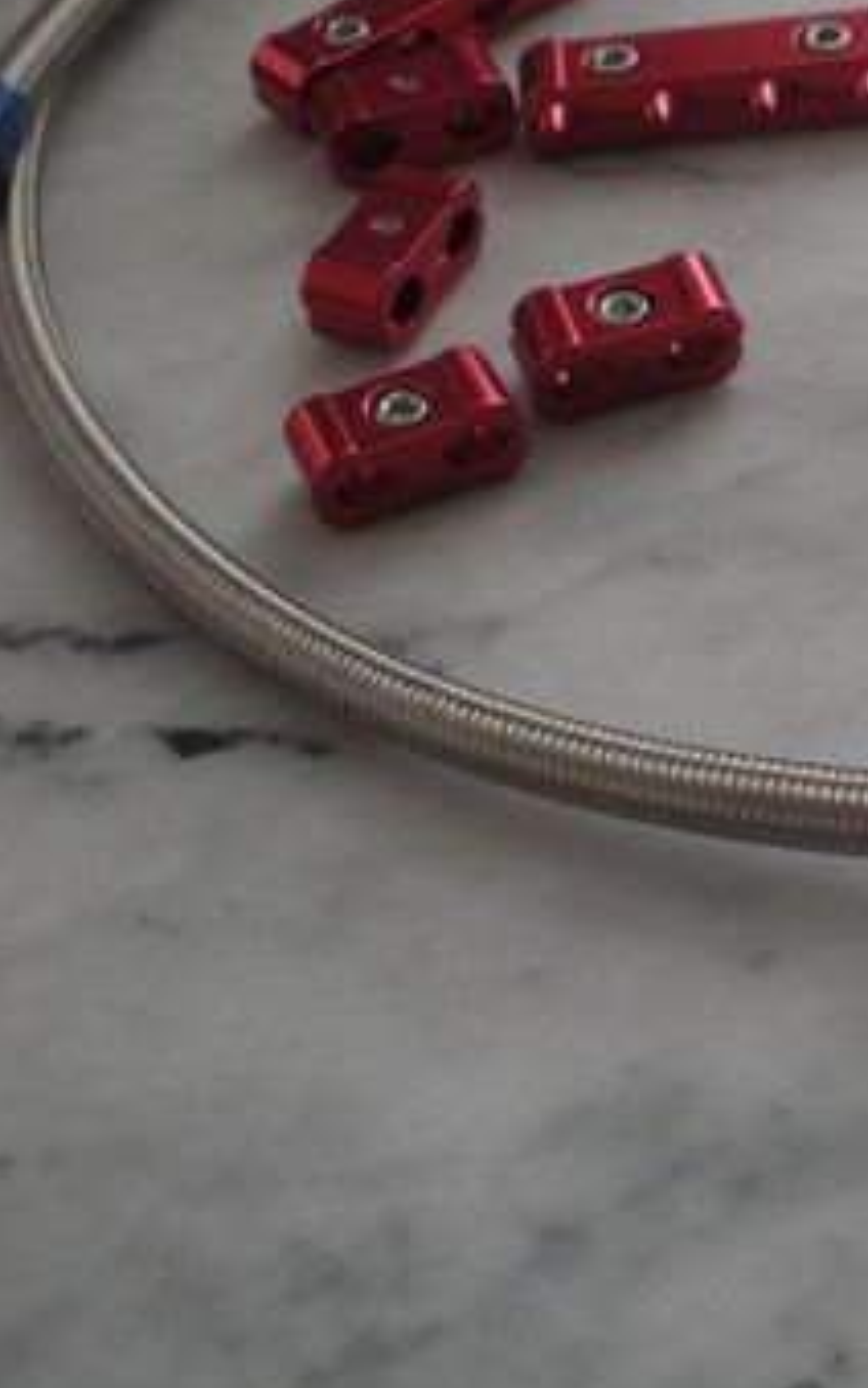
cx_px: 1032
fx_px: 2724
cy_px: 459
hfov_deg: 17.3
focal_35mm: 72
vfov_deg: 28.4
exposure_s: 1/60
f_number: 3.5
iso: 184
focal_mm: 6.3
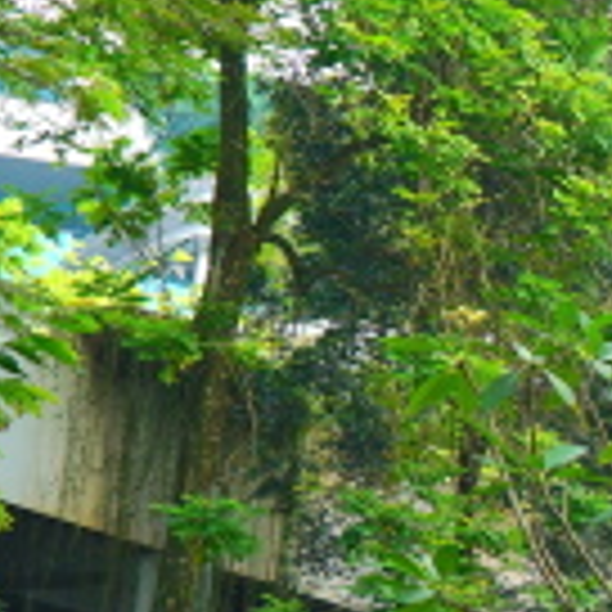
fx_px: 2680
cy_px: 446
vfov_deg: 13.0
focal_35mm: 134
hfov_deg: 10.9
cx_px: 1492
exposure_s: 1/100
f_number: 5.6
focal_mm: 31
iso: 200
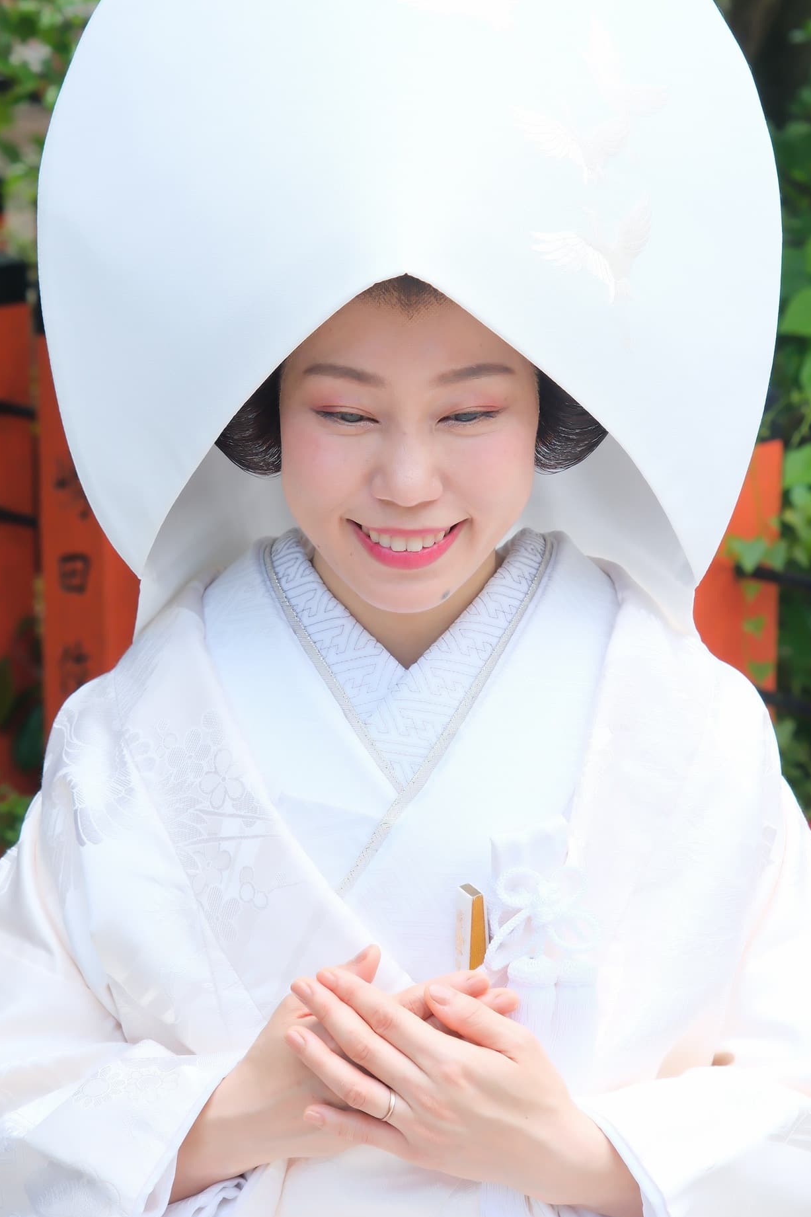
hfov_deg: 11.9
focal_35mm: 115
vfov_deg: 17.8
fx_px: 3886
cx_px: 397
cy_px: 512
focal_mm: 65.2
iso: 800
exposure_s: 1/400
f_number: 5.6
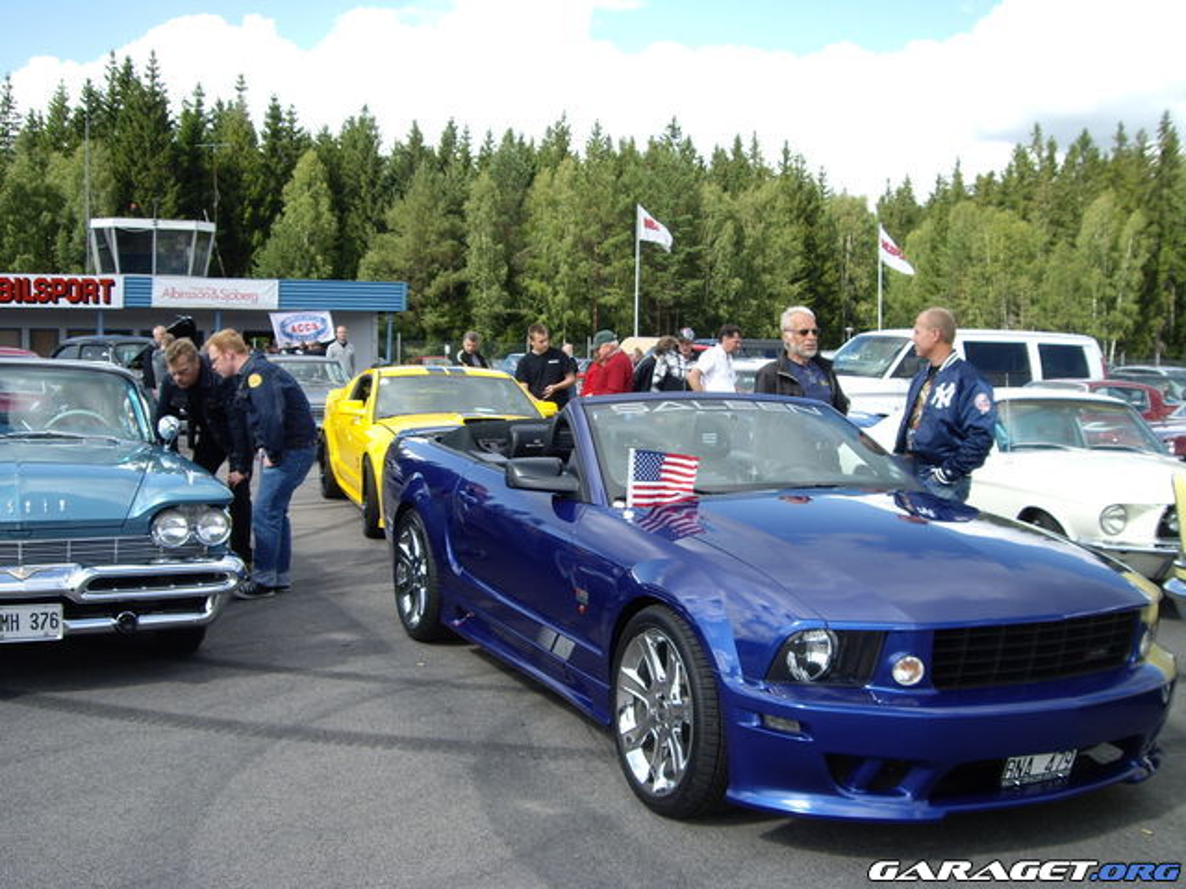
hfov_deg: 49.0
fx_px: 1302
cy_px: 444
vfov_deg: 37.7
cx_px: 593
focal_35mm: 38
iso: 50
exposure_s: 1/160
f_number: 4.3
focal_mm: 6.2
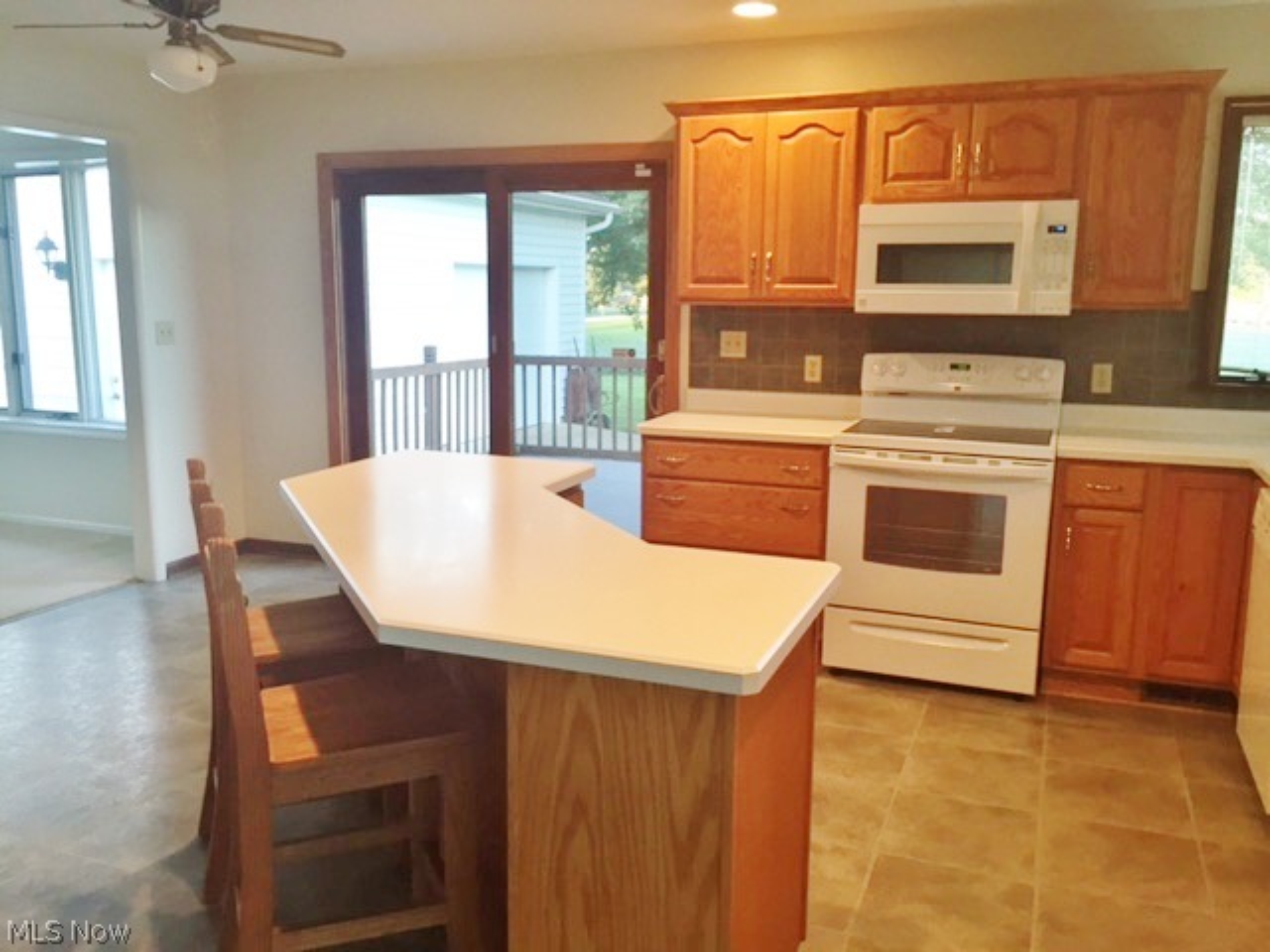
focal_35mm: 29
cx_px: 635
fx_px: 1064
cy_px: 476
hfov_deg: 61.7
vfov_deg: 48.2
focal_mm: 4.15
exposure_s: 1/30
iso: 100
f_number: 2.2
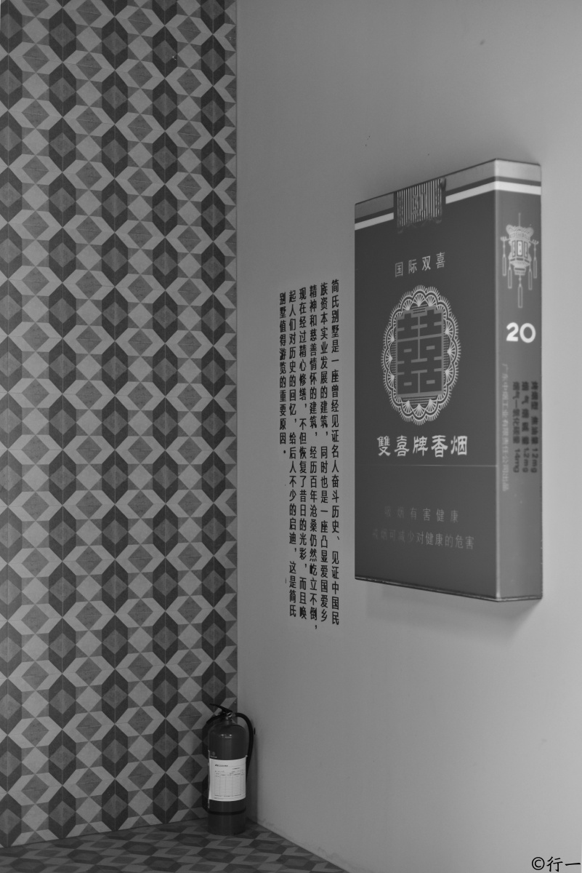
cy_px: 436
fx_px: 1211
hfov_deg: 27.0
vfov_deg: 39.6
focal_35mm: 50
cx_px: 291
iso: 180
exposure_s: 1/200
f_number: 2.8
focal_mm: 50
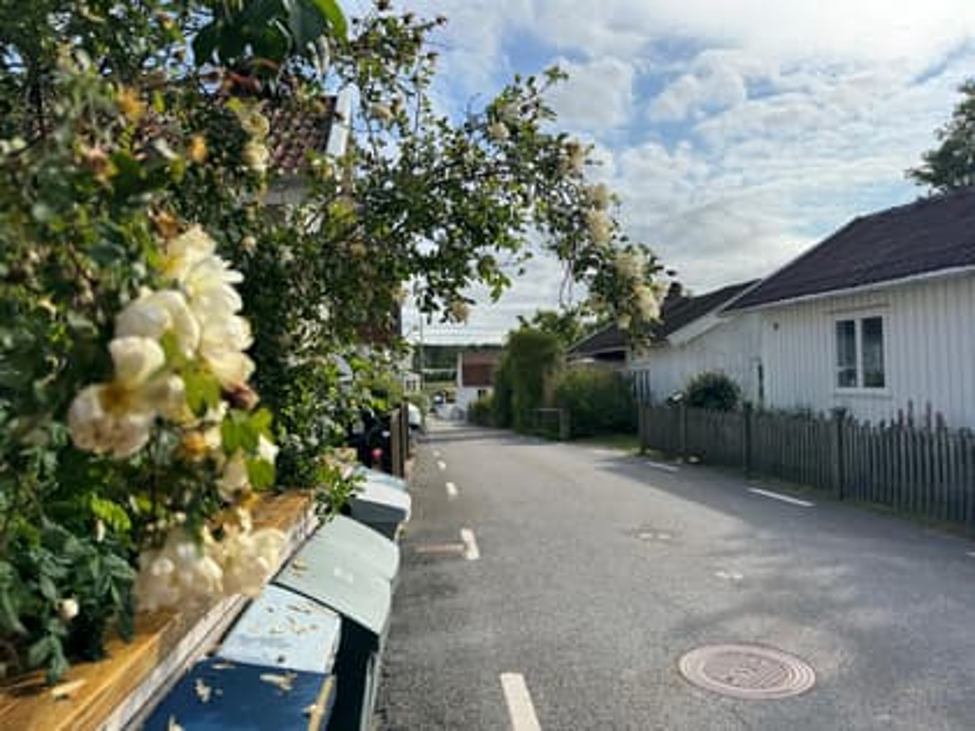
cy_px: 366
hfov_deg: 71.6
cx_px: 488
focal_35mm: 24
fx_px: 676
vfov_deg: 56.8
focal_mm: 6.76
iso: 80
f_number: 1.78
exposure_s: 1/6410
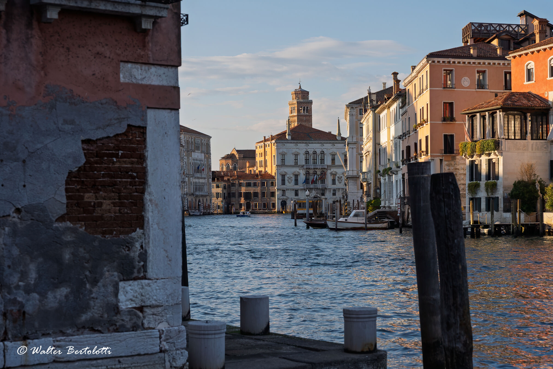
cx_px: 276
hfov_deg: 28.8
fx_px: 1075
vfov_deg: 19.5
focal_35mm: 70
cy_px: 184
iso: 125
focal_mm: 70
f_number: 5.6
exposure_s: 1/160
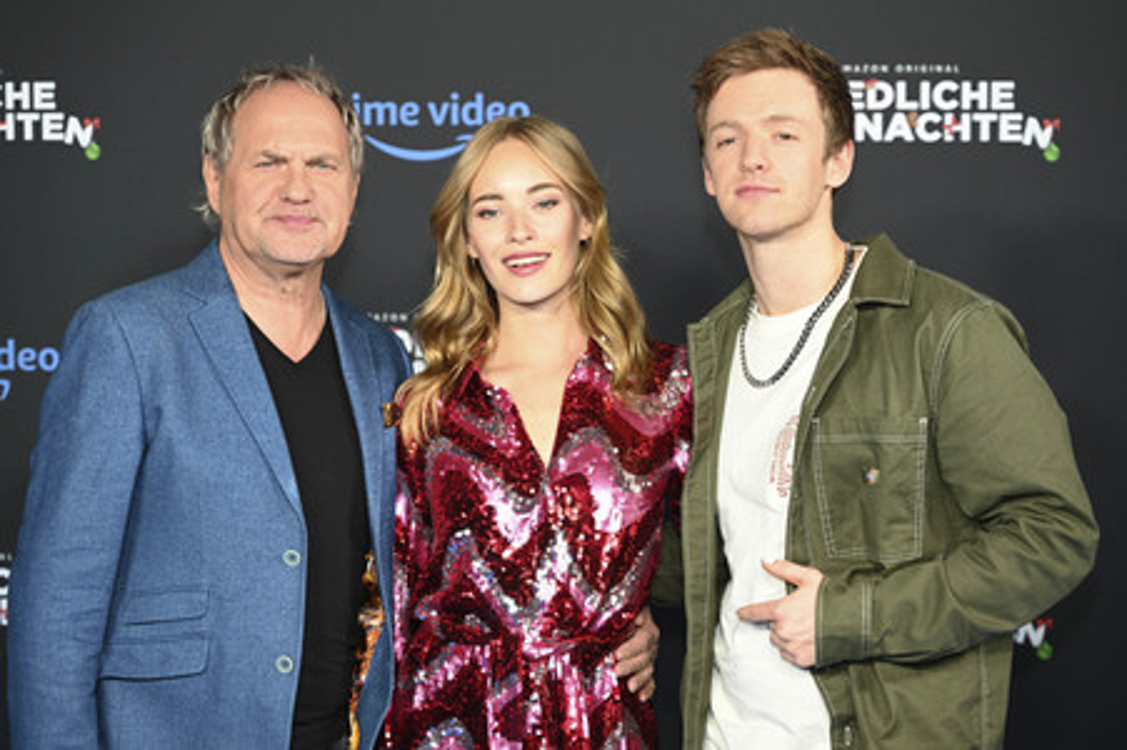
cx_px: 564
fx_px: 2346
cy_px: 375
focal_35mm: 75
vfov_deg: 18.2
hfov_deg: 27.0
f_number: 2.8
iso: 500
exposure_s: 1/125
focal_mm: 75
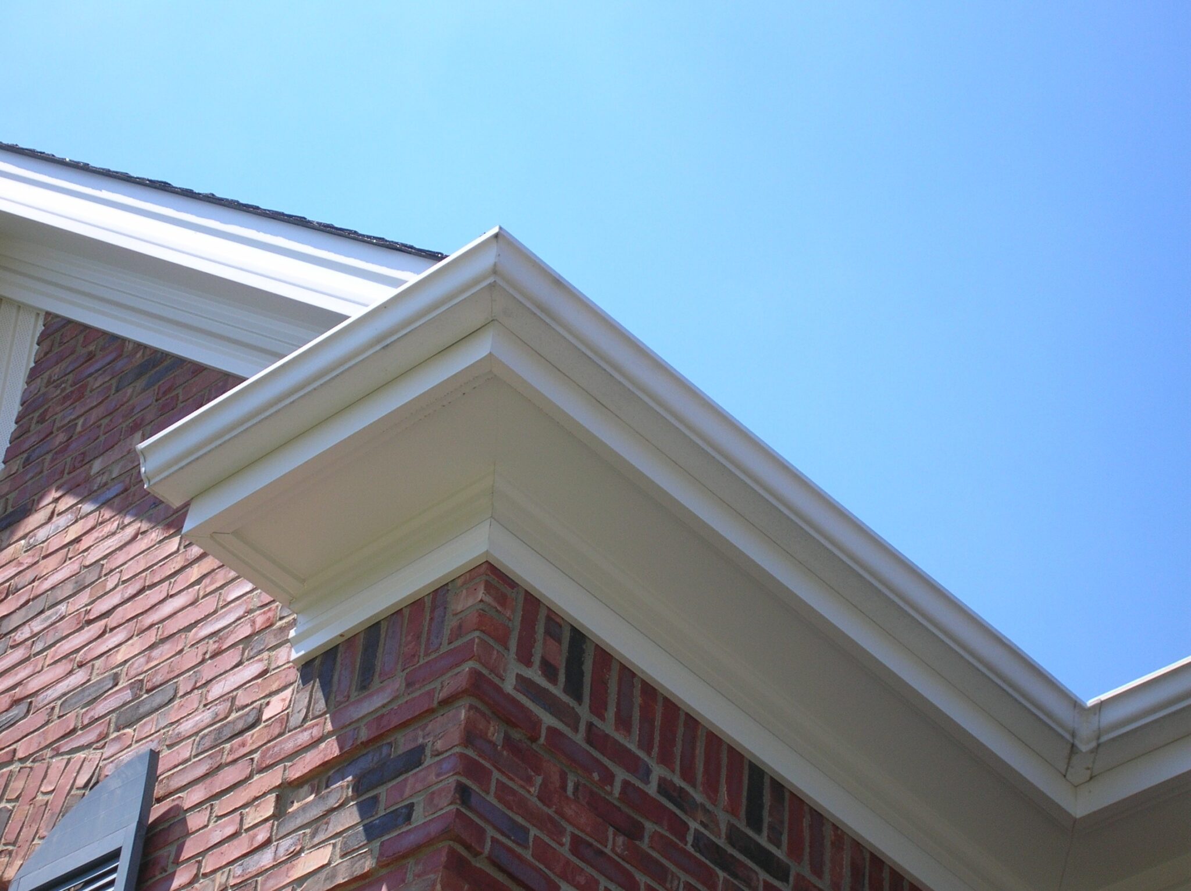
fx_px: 3609
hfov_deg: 18.7
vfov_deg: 14.1
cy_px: 446
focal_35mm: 105
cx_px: 596
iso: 50
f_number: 4.9
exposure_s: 1/236
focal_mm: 17.4
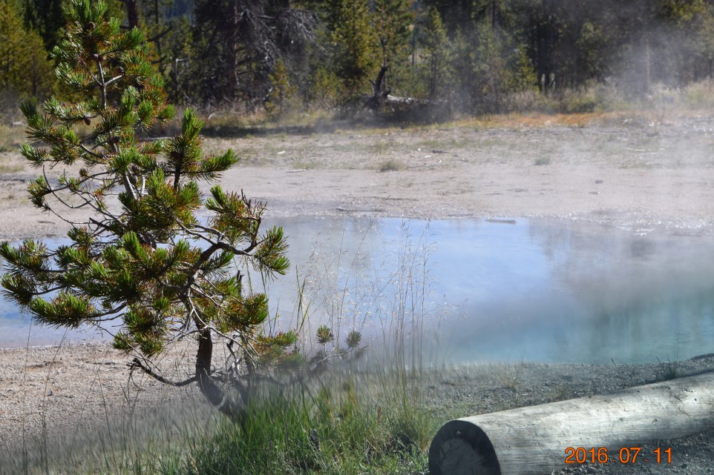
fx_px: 1646
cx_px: 365
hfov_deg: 24.5
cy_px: 241
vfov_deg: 16.4
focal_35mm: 83
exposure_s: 1/320
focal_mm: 52
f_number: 9
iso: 200
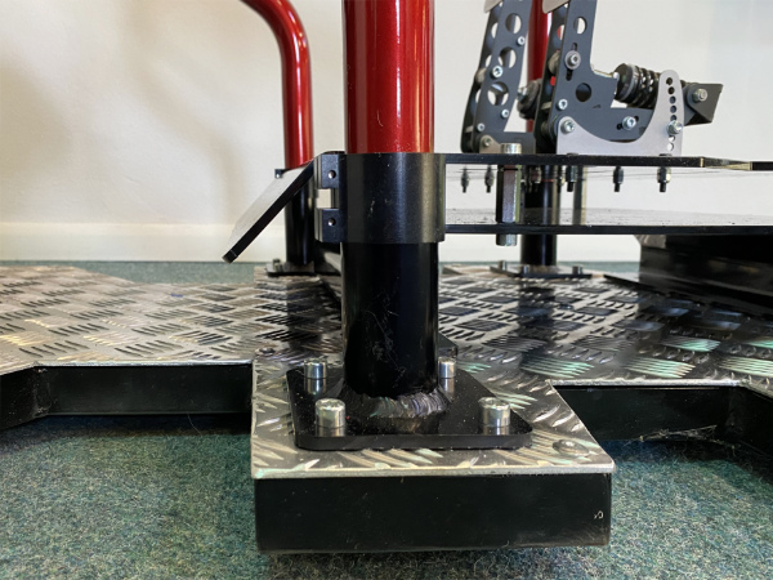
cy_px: 290
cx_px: 386
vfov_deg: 53.1
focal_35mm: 26
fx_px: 581
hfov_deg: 67.3
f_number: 1.8
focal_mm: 4.2
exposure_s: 1/50
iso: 250
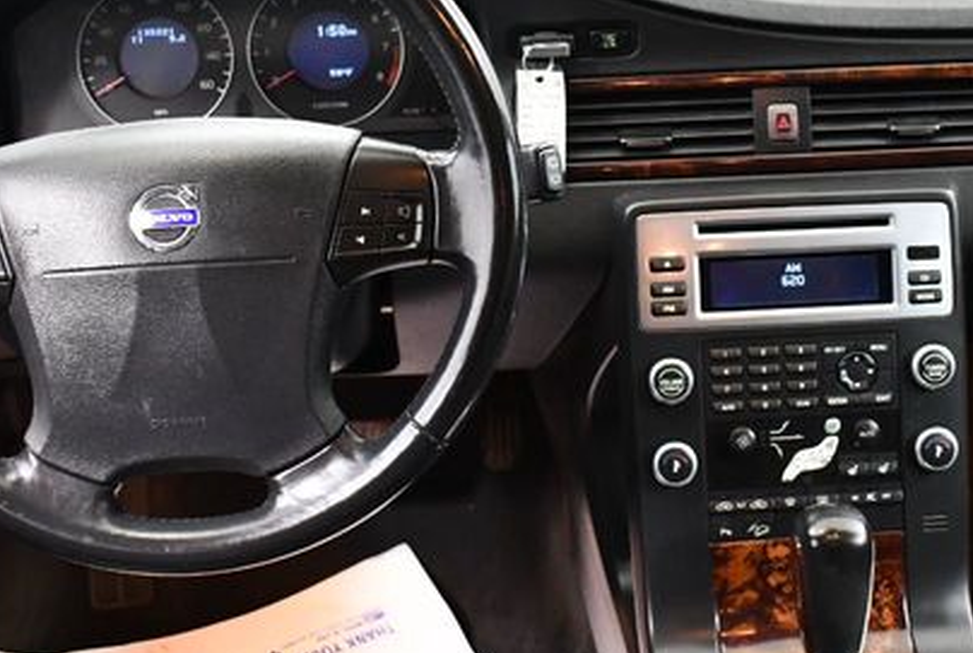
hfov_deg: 34.9
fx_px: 1543
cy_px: 259
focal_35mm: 57
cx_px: 554
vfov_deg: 23.8
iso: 4000
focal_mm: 18
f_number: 3.5
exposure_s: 1/60
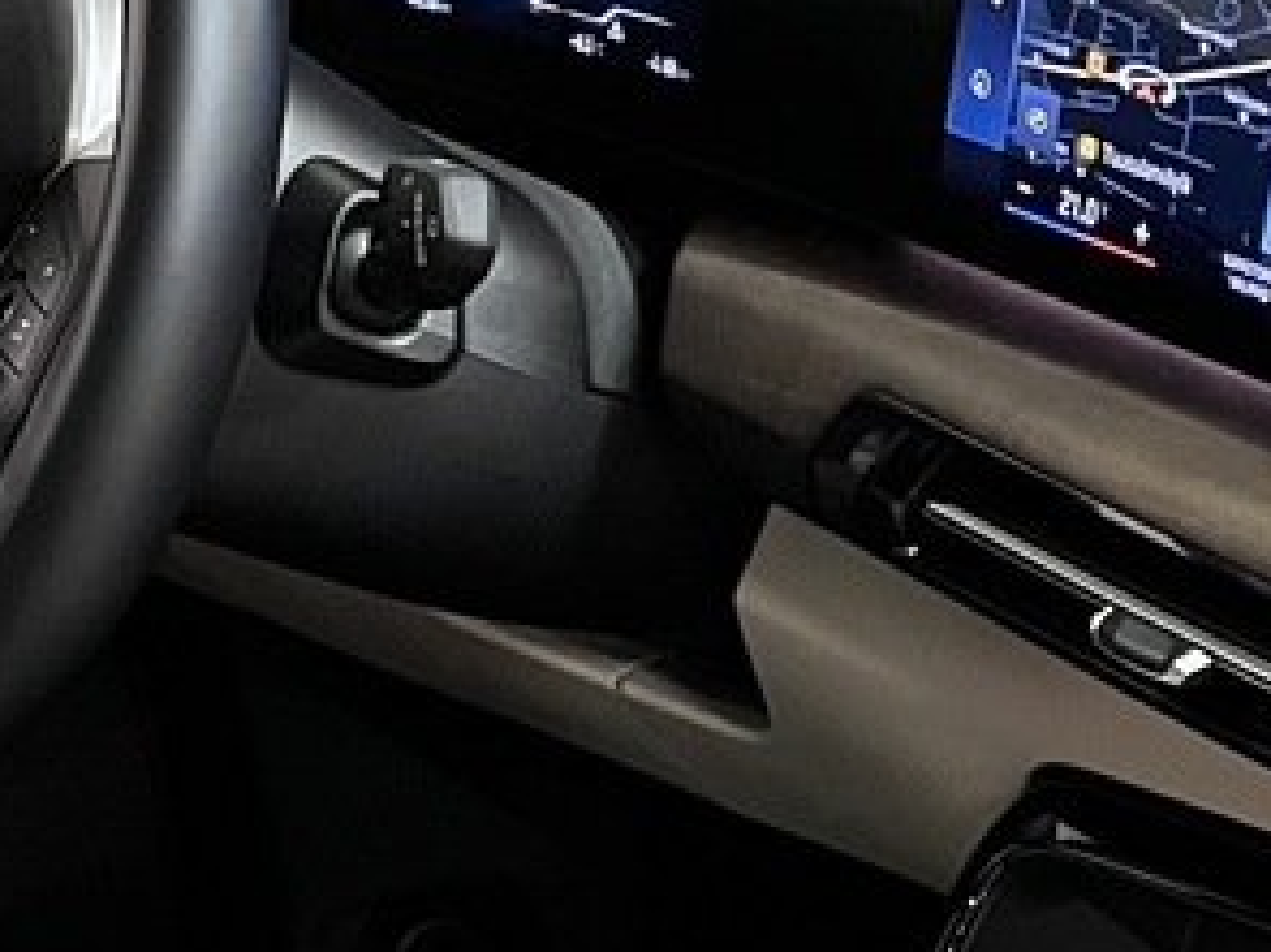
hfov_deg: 15.1
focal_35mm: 127
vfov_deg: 11.3
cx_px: 1461
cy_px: 1361
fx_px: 4661
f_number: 1.6
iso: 320
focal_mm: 5.1
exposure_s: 1/50
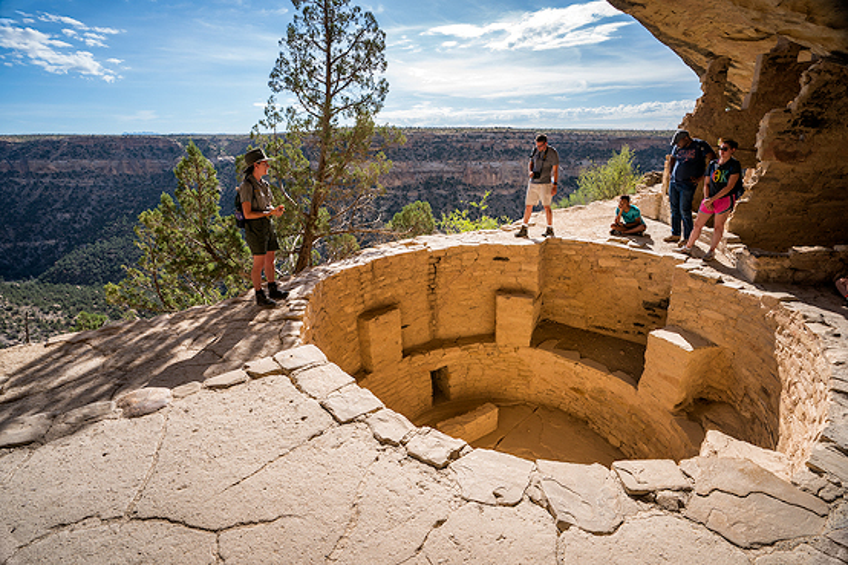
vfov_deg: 73.7
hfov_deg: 96.8
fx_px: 377
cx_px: 424
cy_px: 282
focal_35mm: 16
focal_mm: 16
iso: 250
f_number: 11
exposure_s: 1/50
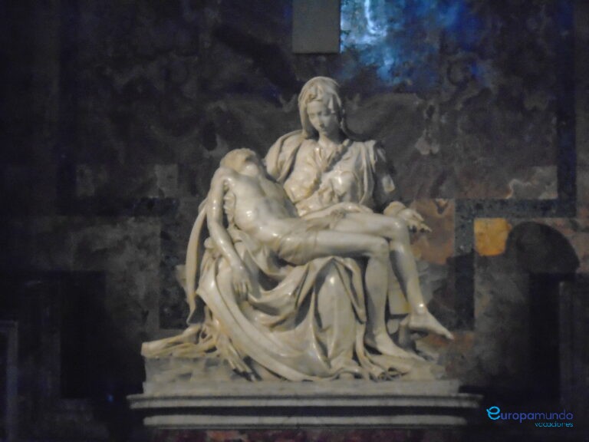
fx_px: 2212
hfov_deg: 15.2
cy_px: 221
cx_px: 294
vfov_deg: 11.4
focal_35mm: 130
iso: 1600
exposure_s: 1/30
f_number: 6.4
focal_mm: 23
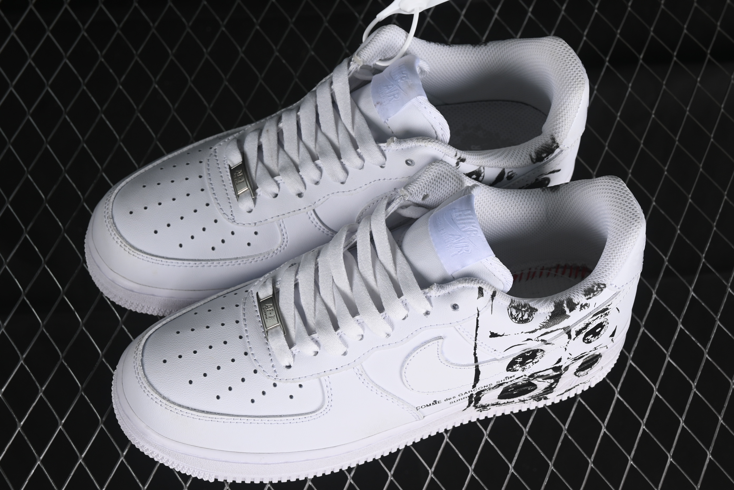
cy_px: 245
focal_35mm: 75
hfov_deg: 27.0
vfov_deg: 18.2
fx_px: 1529
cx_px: 367
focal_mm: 50
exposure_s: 1/80
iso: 160
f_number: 8
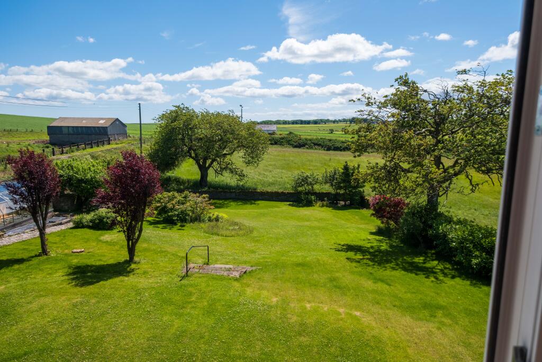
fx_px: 346
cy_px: 181
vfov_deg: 55.1
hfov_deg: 76.1
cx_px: 271
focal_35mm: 23
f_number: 5.6
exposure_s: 1/640
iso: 200
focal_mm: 15.1
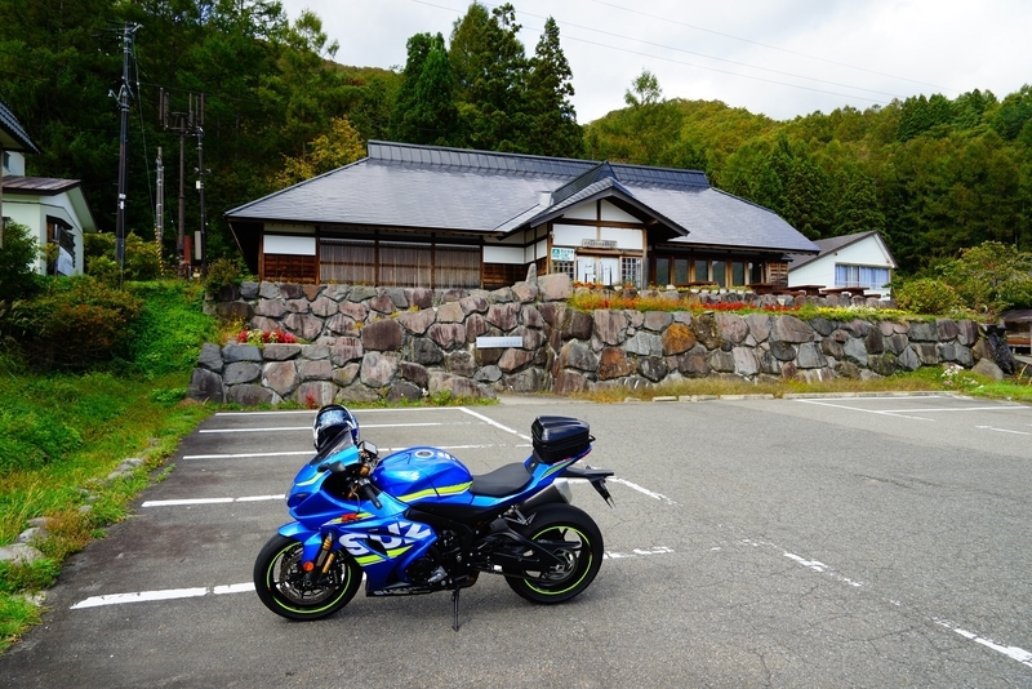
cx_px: 516
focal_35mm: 24
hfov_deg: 73.7
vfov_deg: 53.2
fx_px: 688
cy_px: 344
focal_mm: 24
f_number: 8
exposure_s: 1/90
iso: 100
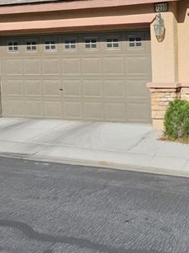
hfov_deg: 27.6
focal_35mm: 50
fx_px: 364
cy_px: 77
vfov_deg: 37.6
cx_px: 182
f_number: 1.7
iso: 10
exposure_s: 1/1429
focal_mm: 6.3
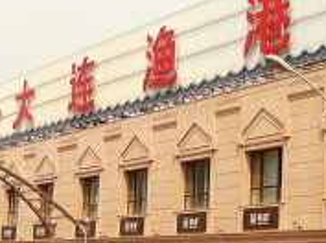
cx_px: 169
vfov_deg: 15.2
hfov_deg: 20.3
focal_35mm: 97
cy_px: 113
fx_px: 912
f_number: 2.8
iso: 80
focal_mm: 5.2
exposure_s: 1/1000
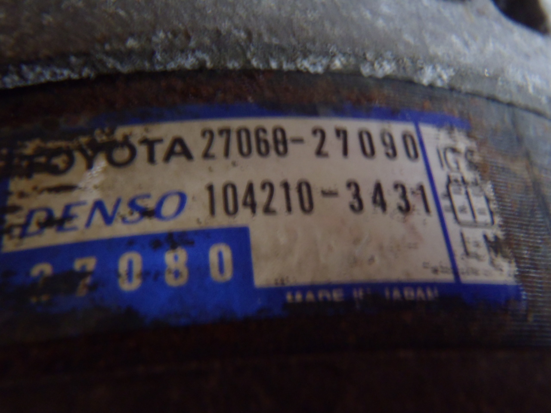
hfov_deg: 50.1
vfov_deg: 38.7
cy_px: 206
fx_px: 589
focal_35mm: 37
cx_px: 276
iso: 320
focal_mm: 6.64
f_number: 4.7
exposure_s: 1/4
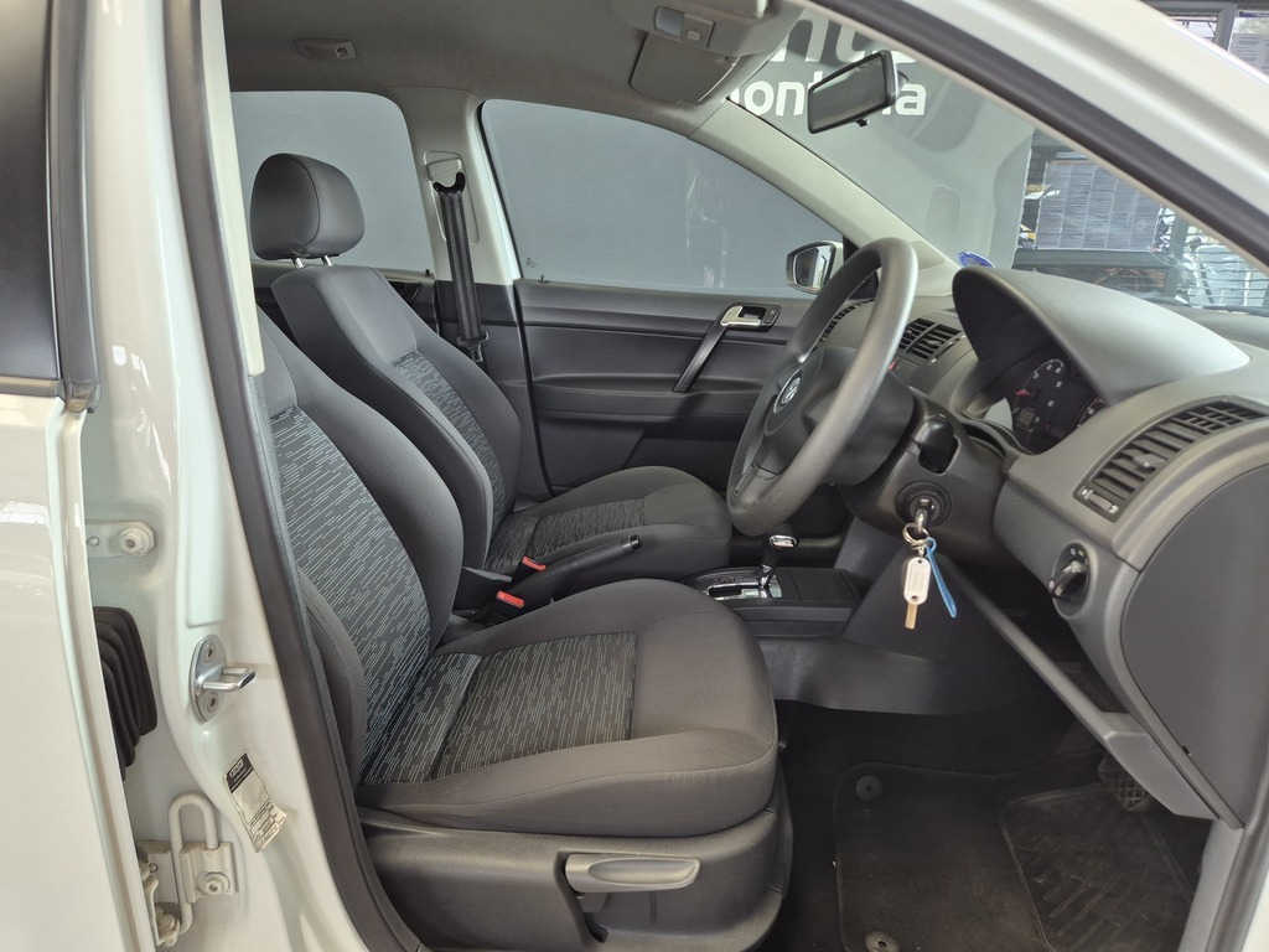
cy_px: 476
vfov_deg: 58.9
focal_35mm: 23
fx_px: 843
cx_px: 634
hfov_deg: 73.9
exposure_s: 1/100
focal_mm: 5.4
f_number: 1.8
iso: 160
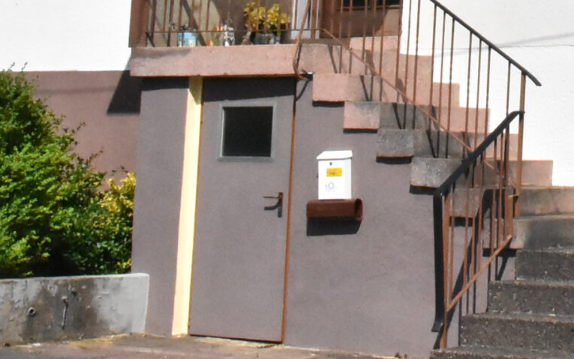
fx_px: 1721
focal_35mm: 110
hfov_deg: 18.0
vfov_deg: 11.5
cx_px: 681
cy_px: -130
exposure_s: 1/3200
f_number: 25
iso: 8000
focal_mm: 22
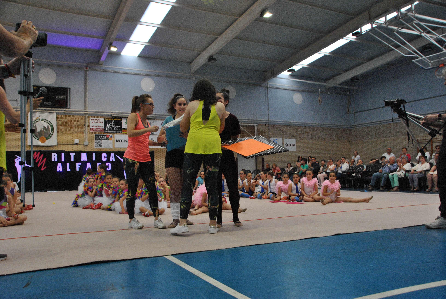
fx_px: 409
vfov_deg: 40.1
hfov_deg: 57.2
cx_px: 223
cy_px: 150
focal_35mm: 33
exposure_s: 1/125
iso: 800
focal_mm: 22
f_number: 5.6
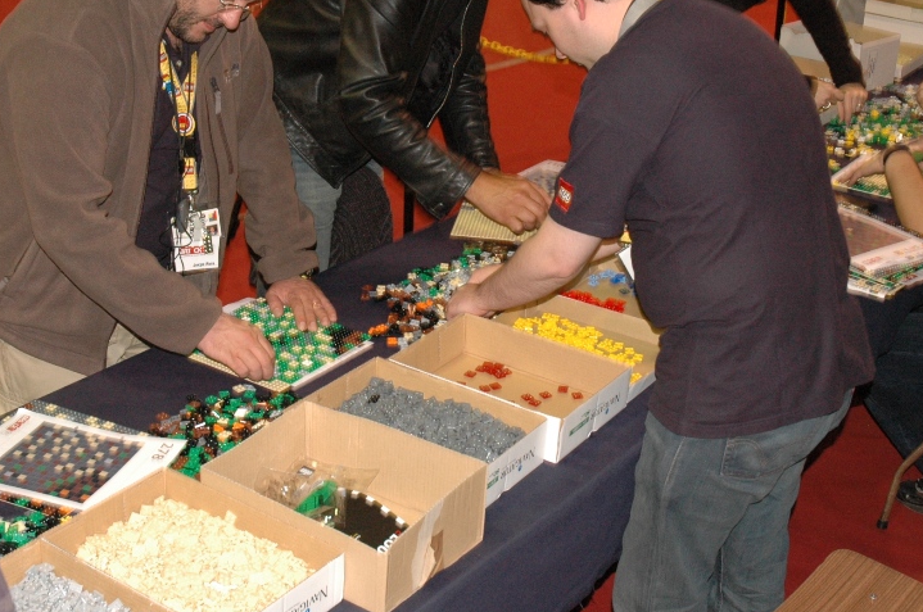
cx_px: 404
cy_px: 257
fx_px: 1477
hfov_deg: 34.7
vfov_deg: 23.4
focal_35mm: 58
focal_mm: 27
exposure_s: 1/20
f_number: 6.3
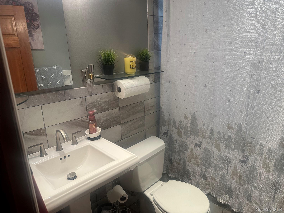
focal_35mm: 24
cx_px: 142
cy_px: 106
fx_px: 197
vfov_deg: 56.8
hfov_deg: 71.6
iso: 200
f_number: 1.78
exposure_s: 1/120
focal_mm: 6.86
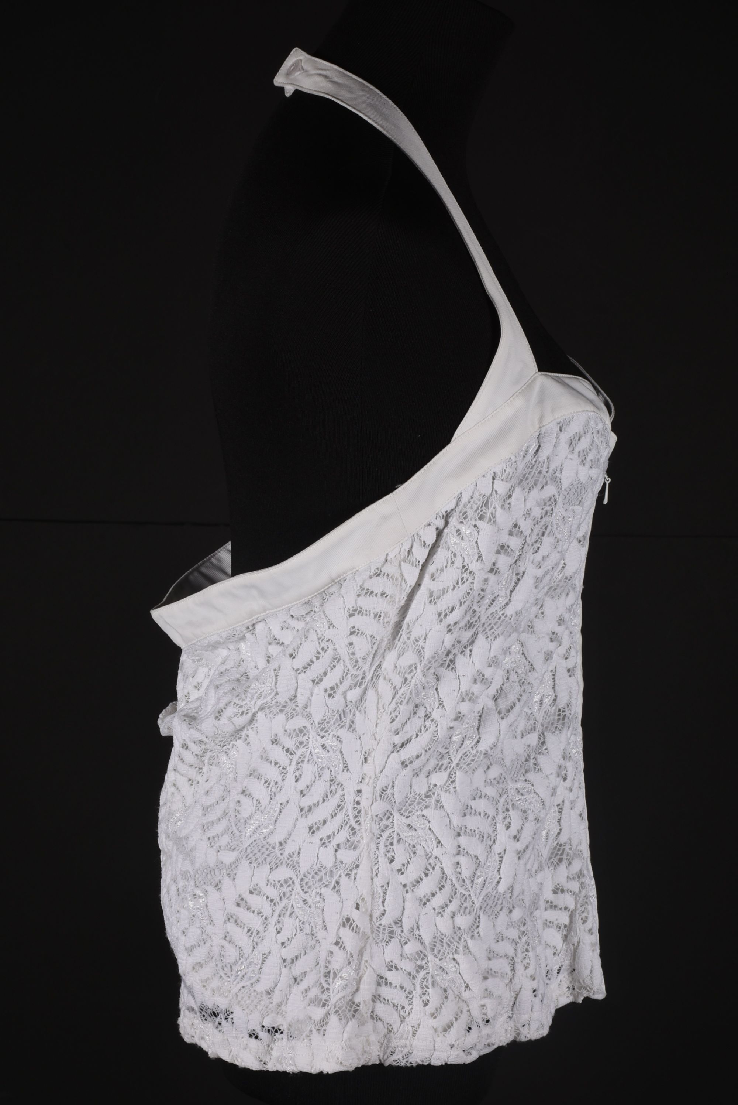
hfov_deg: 13.1
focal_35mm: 105
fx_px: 3223
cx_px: 369
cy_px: 552
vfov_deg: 19.4
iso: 200
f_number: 20
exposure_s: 1/125
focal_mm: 70
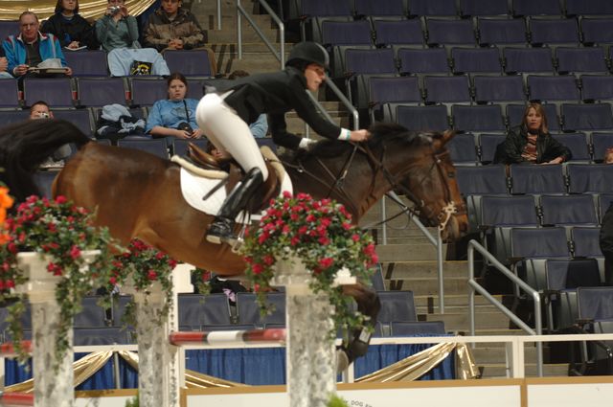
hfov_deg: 9.2
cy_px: 204
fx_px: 3826
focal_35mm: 225
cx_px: 306
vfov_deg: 6.1
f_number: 5
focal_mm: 150
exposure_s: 1/250
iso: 250
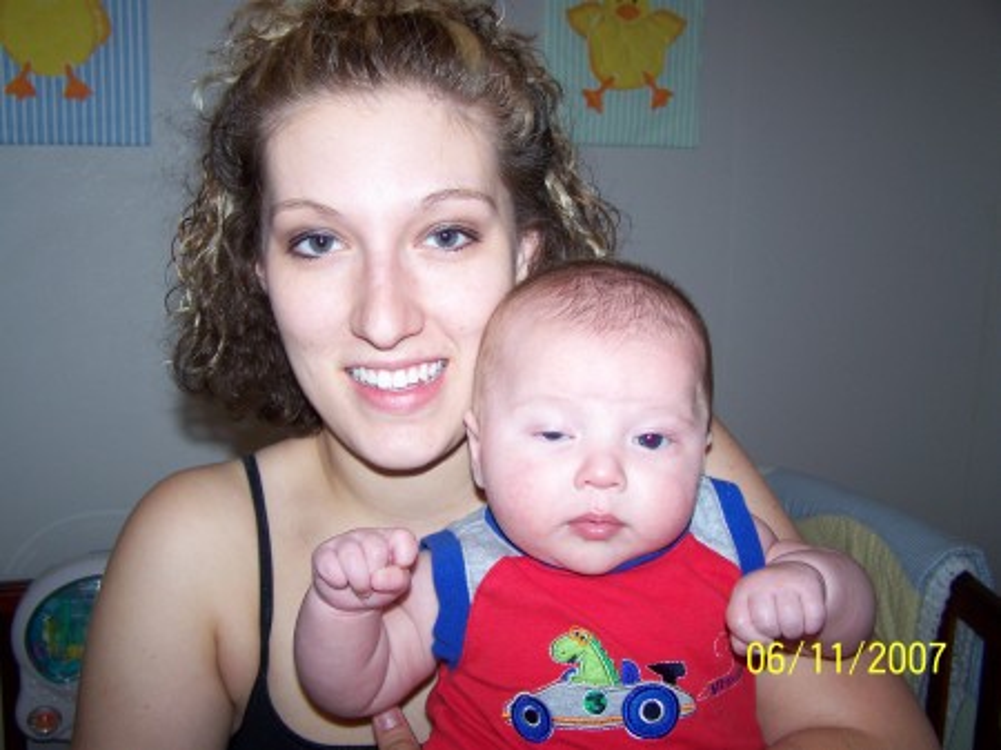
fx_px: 1098
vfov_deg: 37.7
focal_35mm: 38
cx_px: 500
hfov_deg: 49.0
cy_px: 375
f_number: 2.8
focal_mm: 6.3
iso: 80
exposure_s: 1/60
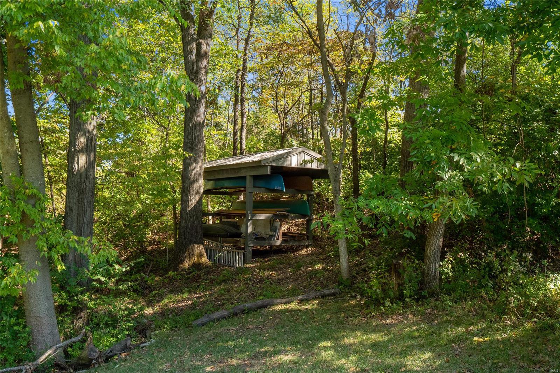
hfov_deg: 53.1
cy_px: 186
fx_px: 560
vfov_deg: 36.9
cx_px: 280
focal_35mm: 36
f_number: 8
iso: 400
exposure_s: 1/60
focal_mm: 18
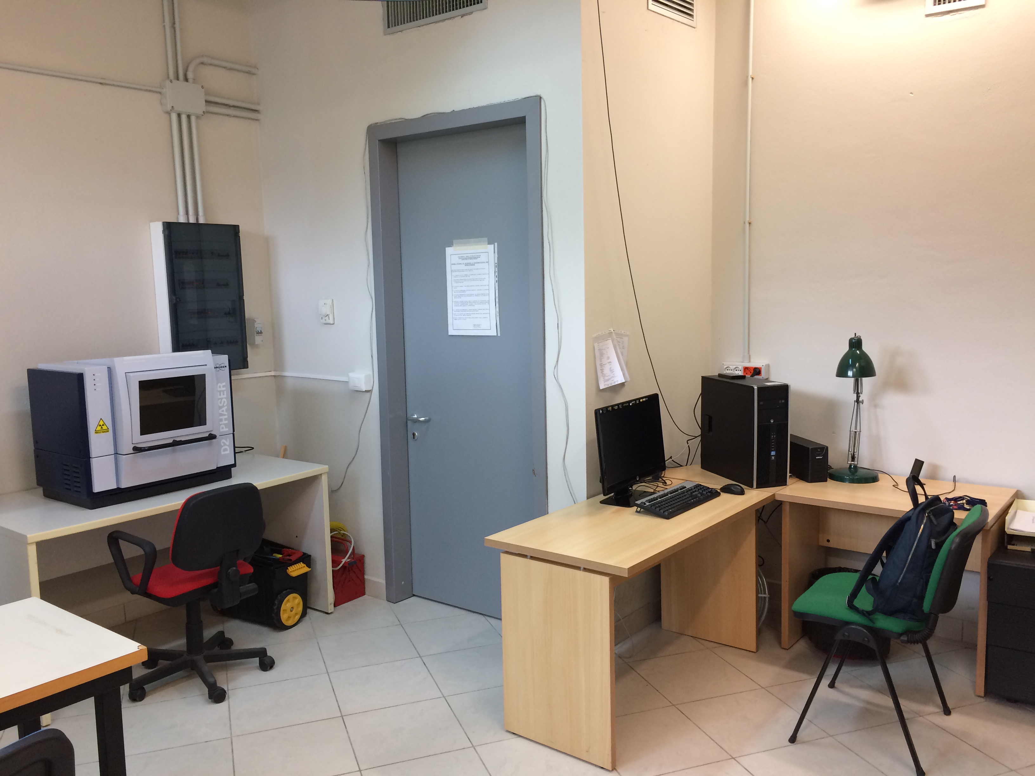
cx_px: 518
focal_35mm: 29
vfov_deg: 48.2
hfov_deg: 61.7
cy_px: 388
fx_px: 867
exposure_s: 1/33
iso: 50
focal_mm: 4.15
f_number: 2.2
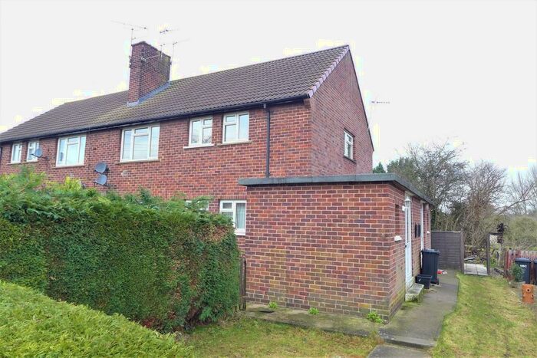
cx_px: 268
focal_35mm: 24
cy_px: 179
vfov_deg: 53.2
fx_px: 358
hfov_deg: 73.7
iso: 80
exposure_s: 1/100
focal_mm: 4.7
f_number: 2.8
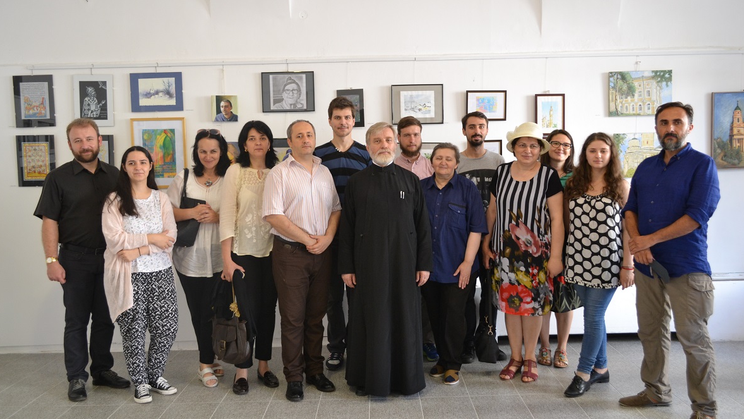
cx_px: 373
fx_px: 631
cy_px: 202
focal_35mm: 32
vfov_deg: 36.7
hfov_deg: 61.0
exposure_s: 1/60
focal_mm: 20
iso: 560
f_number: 3.8
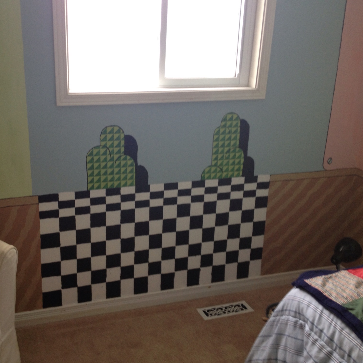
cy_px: 179
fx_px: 498
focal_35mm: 42
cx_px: 141
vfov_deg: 40.0
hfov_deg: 39.8
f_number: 2.4
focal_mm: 4.28
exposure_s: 1/20
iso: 64
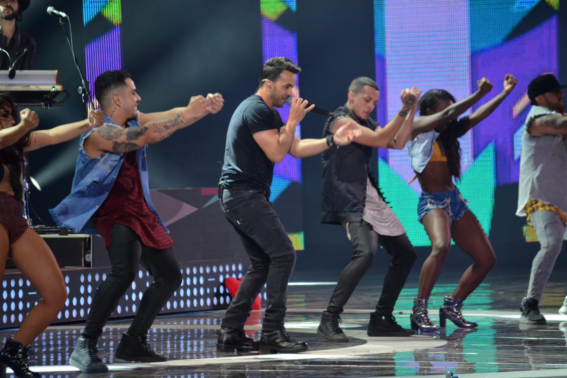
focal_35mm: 272
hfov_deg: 7.6
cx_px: 281
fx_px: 4283
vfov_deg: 5.1
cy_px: 189
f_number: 5.6
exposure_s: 1/125
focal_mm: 180
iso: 800
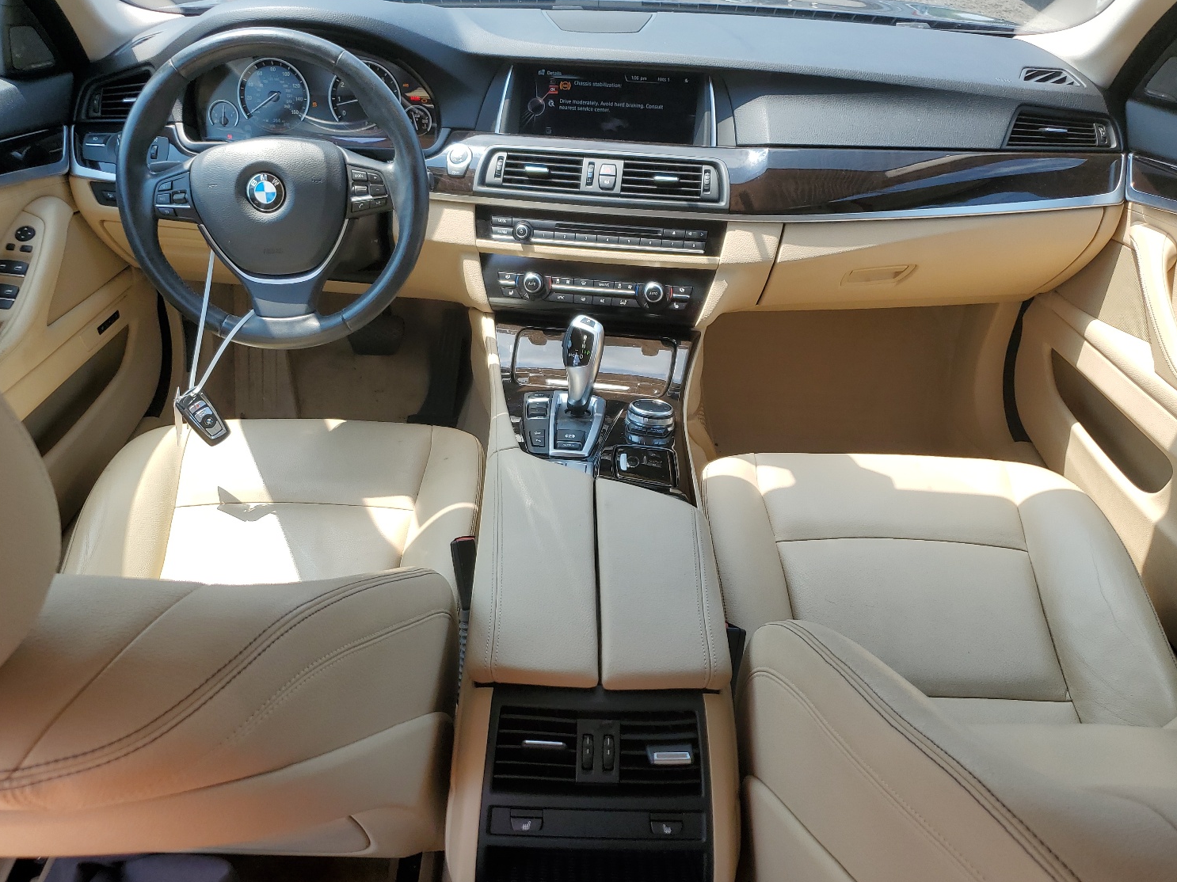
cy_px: 466
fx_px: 952
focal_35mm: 28
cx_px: 581
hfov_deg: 63.4
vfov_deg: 49.7
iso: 50
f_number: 1.5
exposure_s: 1/667
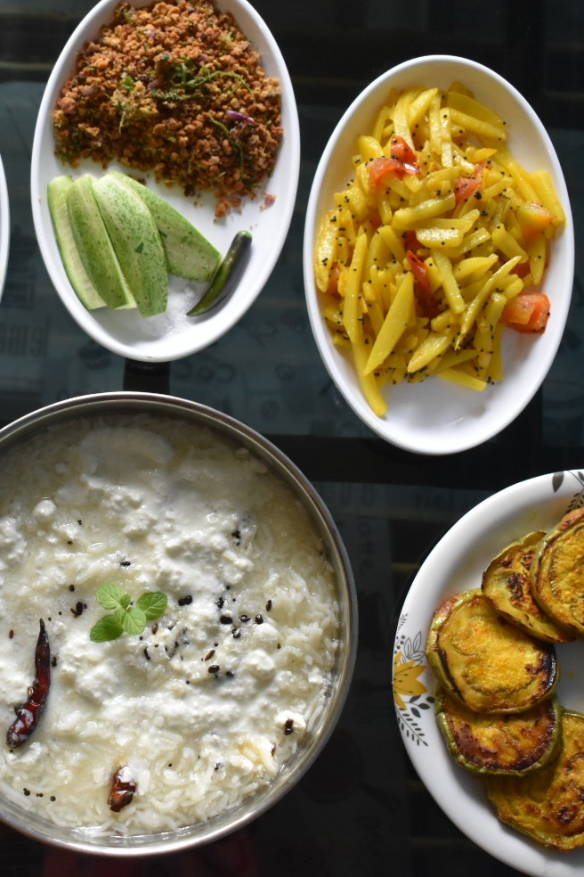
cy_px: 432
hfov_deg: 23.6
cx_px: 131
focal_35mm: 57
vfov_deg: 35.2
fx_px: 1383
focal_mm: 23
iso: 1100
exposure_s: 1/125
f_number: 3.8
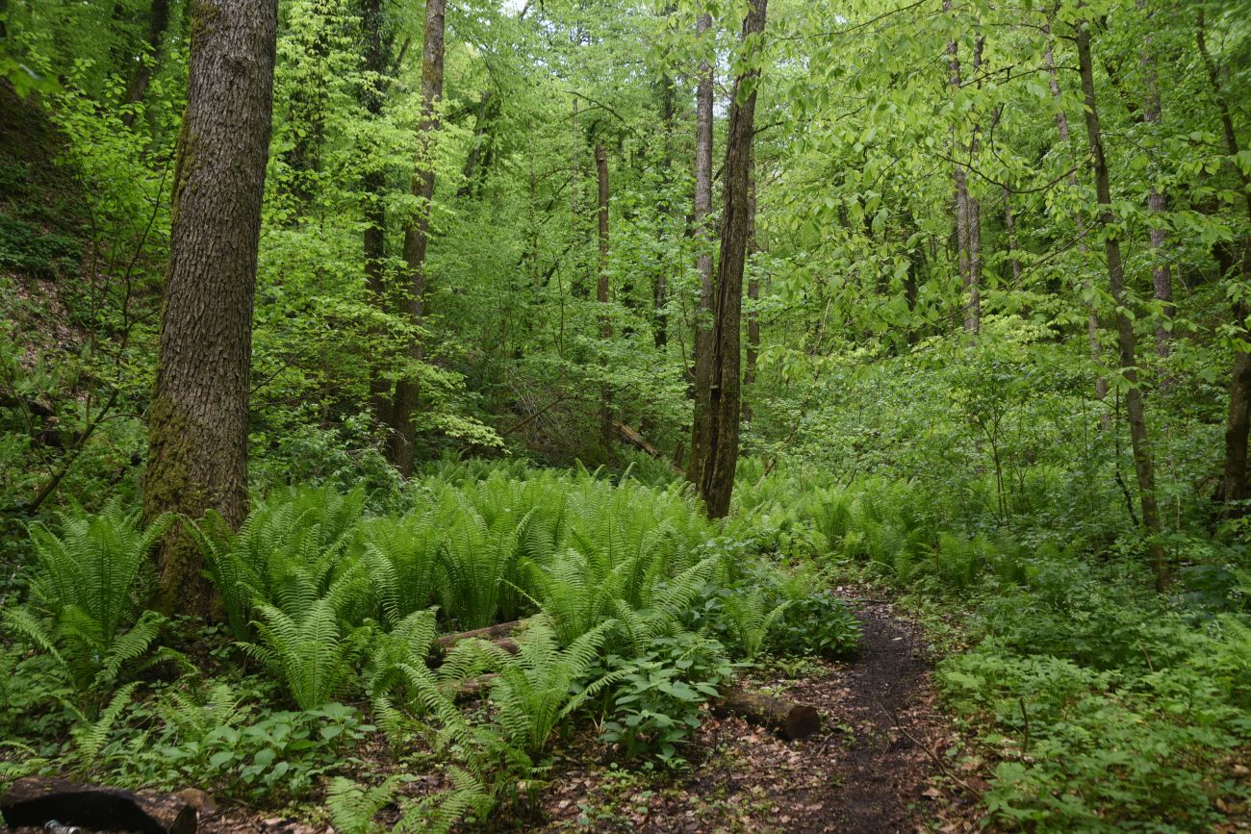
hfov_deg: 60.3
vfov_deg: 42.3
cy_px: 417
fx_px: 1077
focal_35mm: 31
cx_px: 626
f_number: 5.6
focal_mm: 31
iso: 320
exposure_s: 1/125
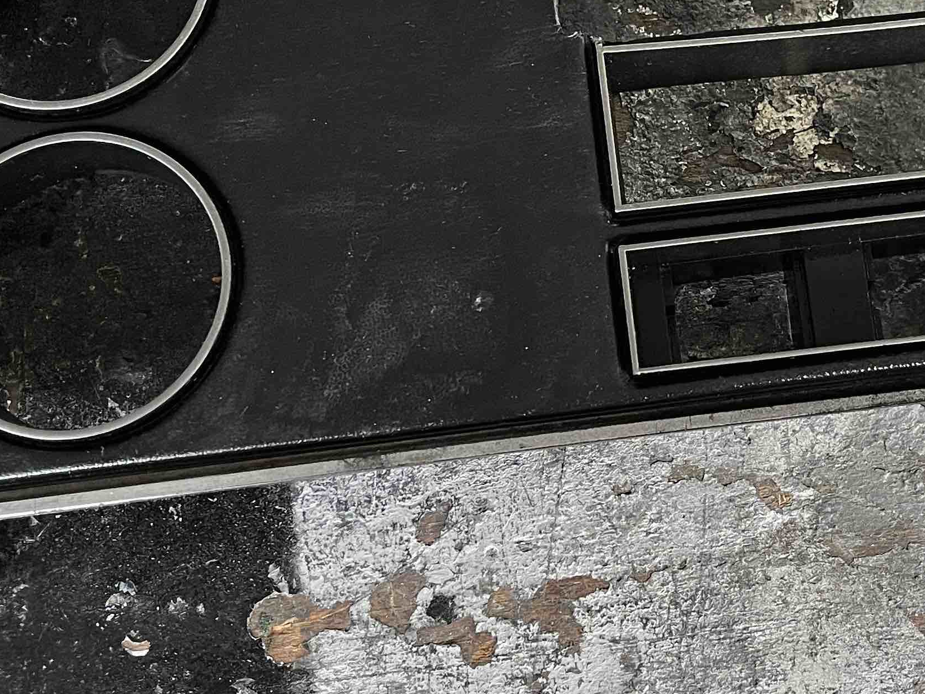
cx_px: 719
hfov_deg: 30.1
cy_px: 204
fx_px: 1683
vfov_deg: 23.1
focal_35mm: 63
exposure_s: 1/60
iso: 200
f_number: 1.6
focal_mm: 5.1
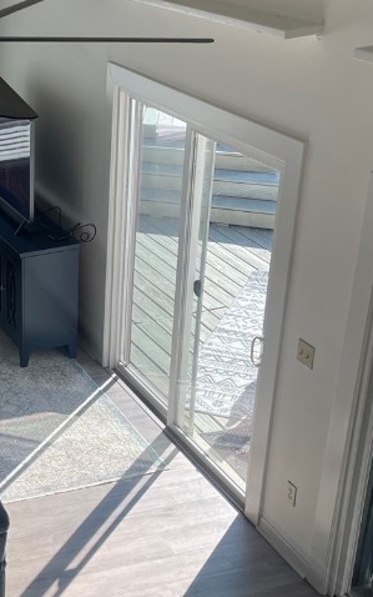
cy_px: 336
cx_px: -94
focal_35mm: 59
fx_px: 959
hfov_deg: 20.4
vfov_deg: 34.5
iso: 32
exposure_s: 1/506
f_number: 1.6
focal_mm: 4.2
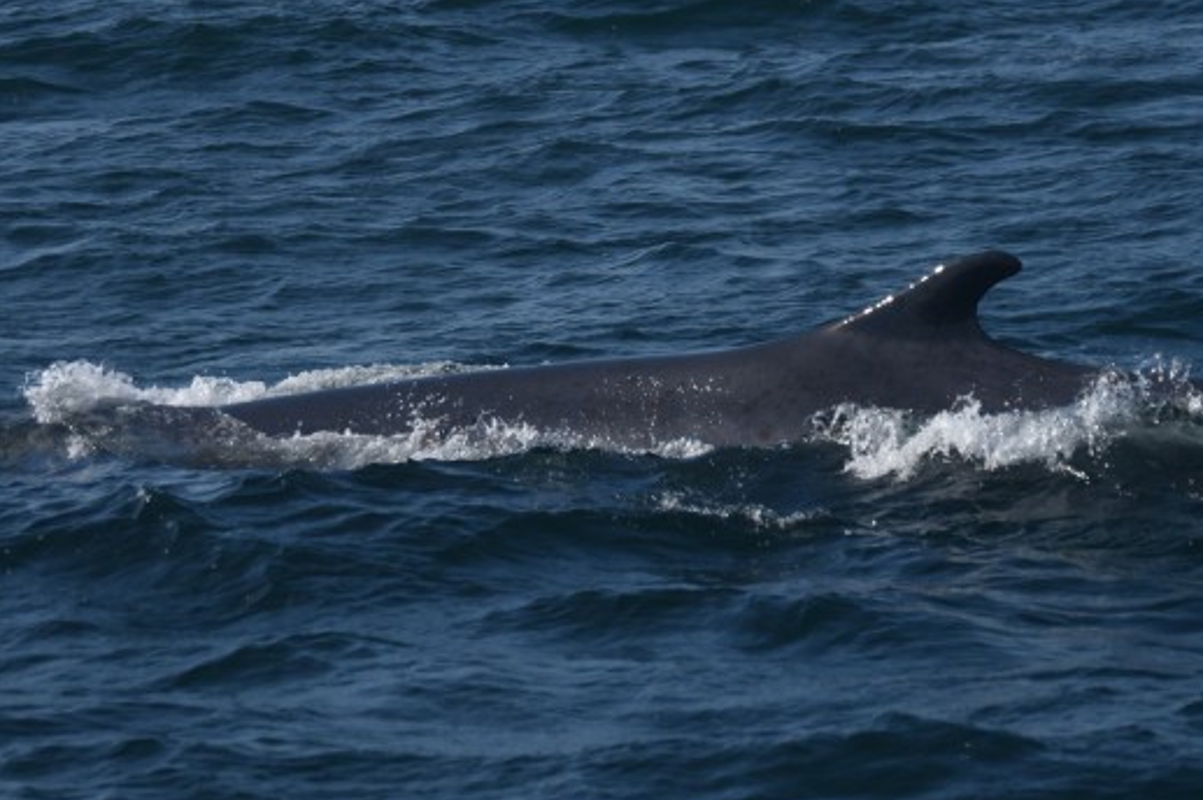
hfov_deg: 5.3
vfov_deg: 3.5
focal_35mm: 392
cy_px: 184
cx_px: 565
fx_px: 13092
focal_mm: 125
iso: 200
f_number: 4.8
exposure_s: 1/4000
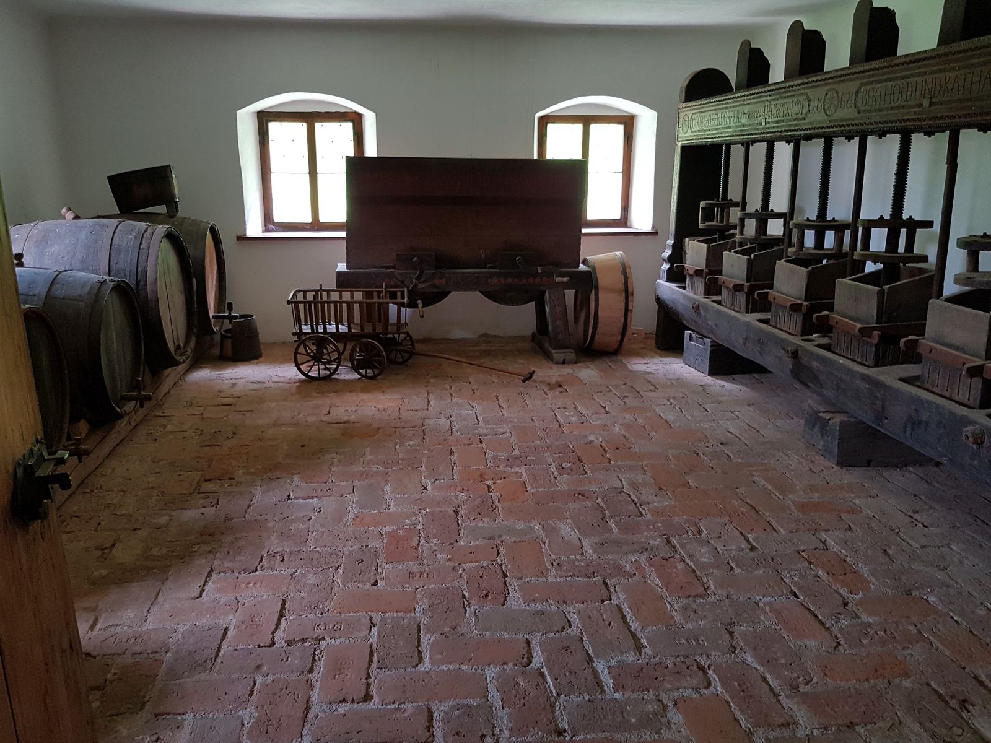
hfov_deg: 67.3
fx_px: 744
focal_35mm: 26
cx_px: 496
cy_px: 372
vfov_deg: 53.1
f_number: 1.7
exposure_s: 1/37
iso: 160
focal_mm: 4.2
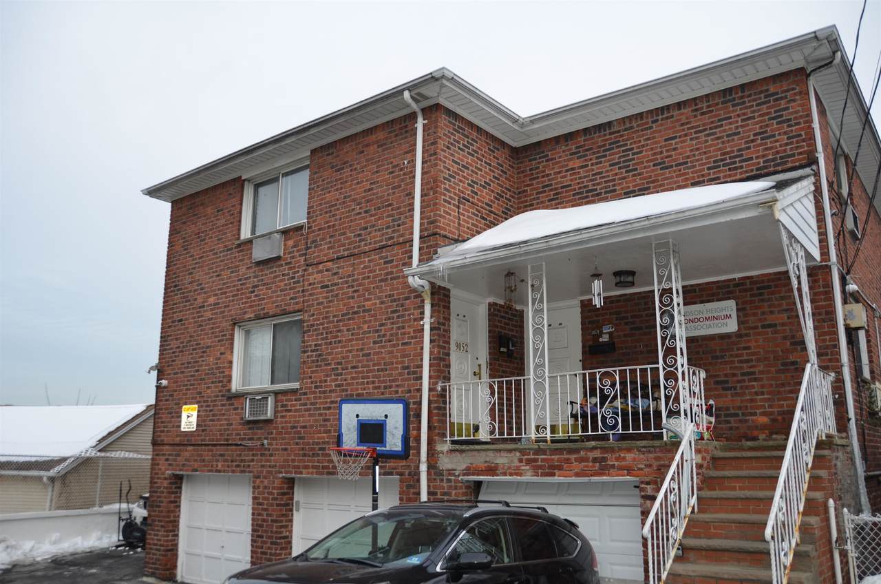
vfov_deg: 43.4
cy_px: 292
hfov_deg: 62.0
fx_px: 733
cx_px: 440
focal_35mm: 30
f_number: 3.5
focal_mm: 20
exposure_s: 1/250
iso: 200
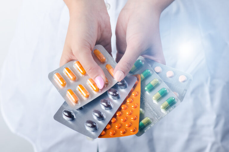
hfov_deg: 13.1
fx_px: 1000
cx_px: 114
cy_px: 76
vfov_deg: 8.7
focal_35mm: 158
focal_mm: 105
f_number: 7.1
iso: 100
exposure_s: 1/200
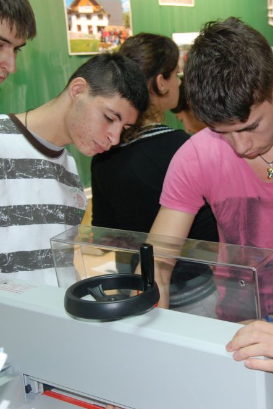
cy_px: 204
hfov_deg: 22.6
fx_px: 670
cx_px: 232
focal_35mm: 59
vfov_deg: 33.9
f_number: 4.5
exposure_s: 1/60
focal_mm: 26
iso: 500
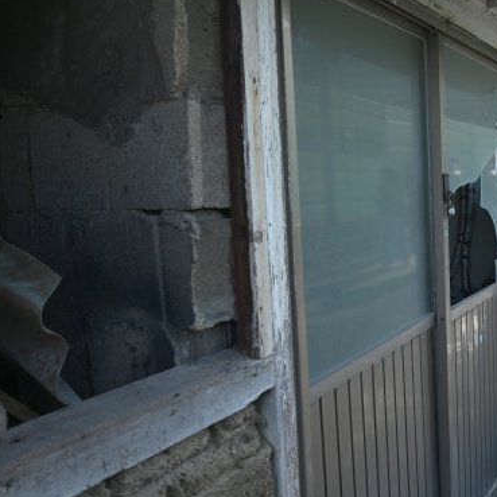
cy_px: 235
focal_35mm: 35
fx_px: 569
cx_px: 515
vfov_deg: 47.2
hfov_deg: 40.4
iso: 200
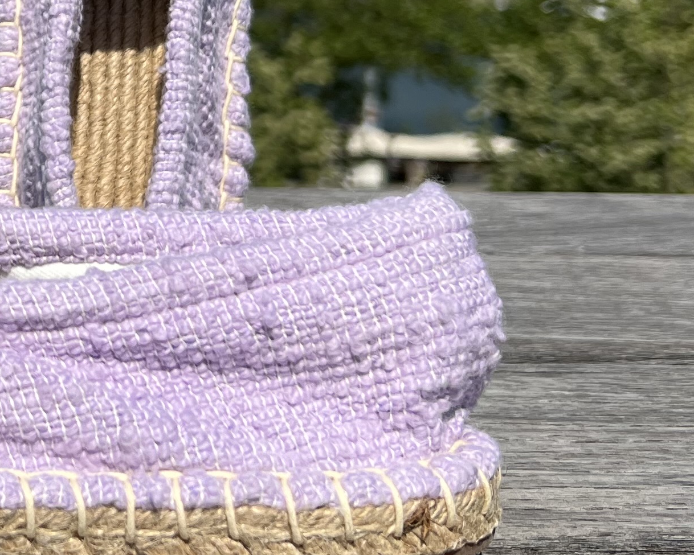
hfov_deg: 21.2
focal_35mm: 84
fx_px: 1726
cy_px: -5
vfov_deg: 17.8
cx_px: -139
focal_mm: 5.7
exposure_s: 1/8696
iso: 50
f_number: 1.5
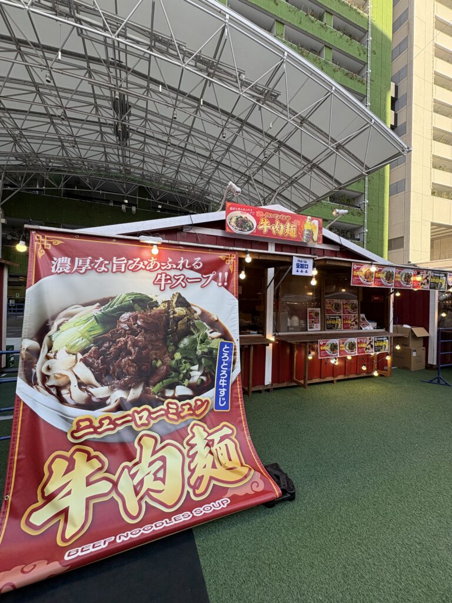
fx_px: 244
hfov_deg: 85.7
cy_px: 302
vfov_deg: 102.1
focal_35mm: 14
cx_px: 226
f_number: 2.2
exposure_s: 1/260
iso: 50
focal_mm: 2.22
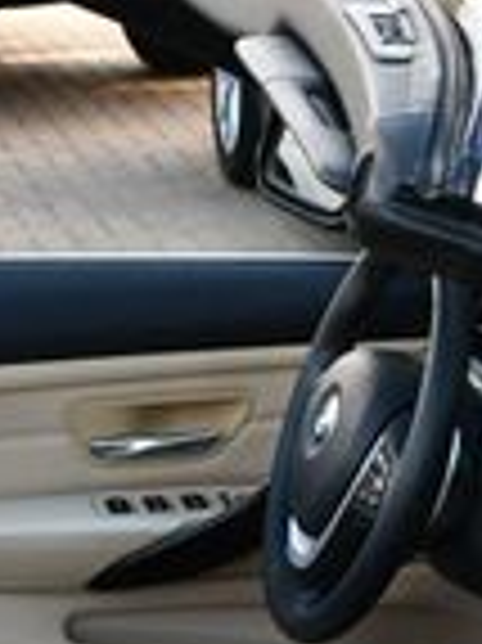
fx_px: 2882
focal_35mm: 155
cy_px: 955
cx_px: 18
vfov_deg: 12.2
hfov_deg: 9.5
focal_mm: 18
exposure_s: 1/250
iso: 400
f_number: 4.5
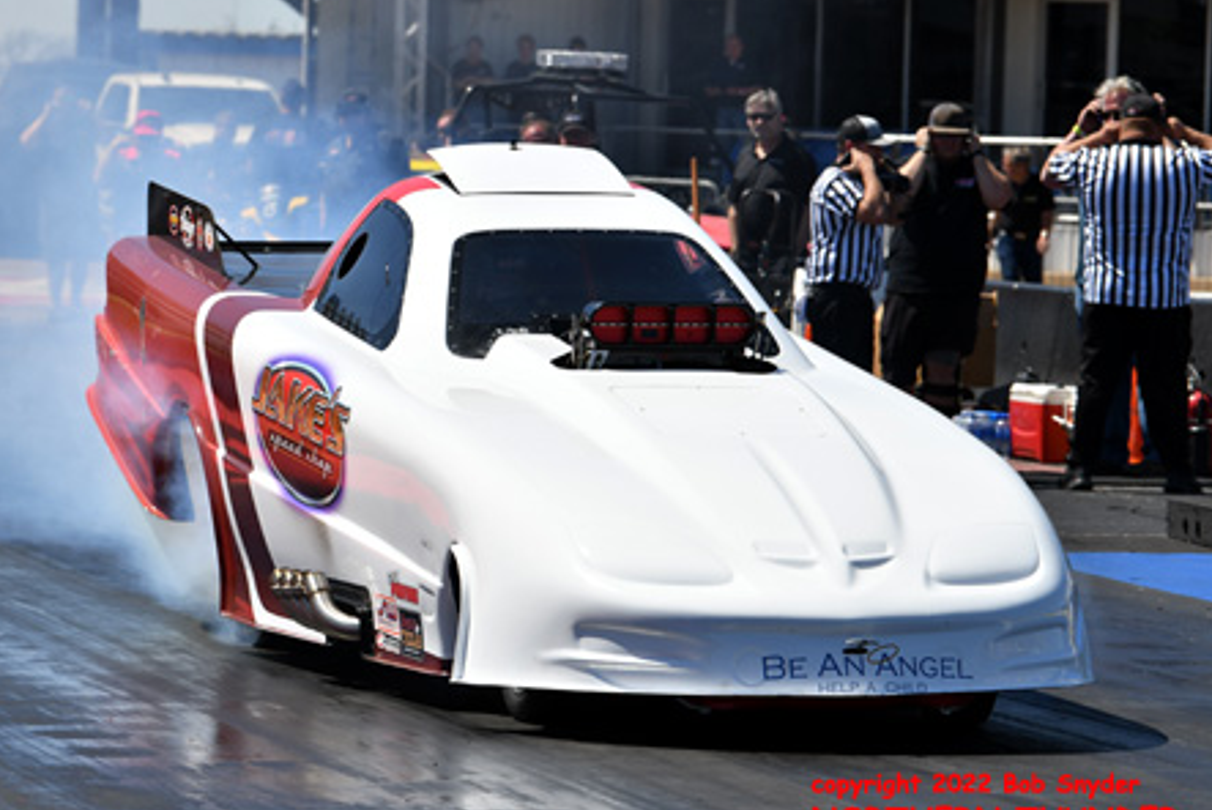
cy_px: 413
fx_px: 7700
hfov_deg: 9.0
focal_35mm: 229
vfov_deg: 6.0
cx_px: 542
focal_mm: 135
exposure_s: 1/1250
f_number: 5.6
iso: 160
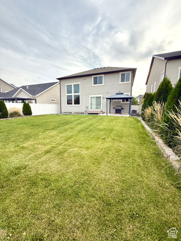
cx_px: 90
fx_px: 98
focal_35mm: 14
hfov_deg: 85.7
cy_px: 120
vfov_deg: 102.1
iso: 64
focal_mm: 2.22
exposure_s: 1/638
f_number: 2.2
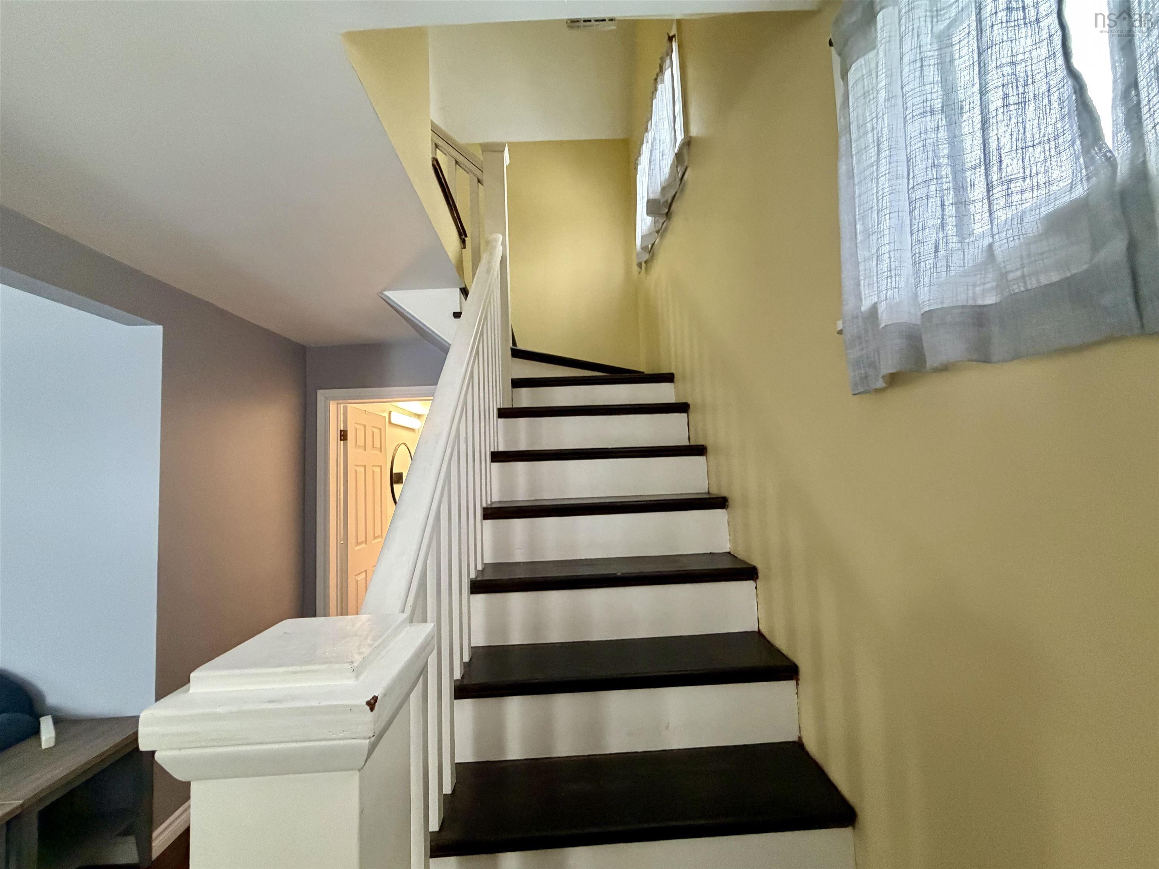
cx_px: 580
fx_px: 469
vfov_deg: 85.7
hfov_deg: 102.1
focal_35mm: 14
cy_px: 434
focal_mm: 2.22
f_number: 2.2
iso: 640
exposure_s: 1/60
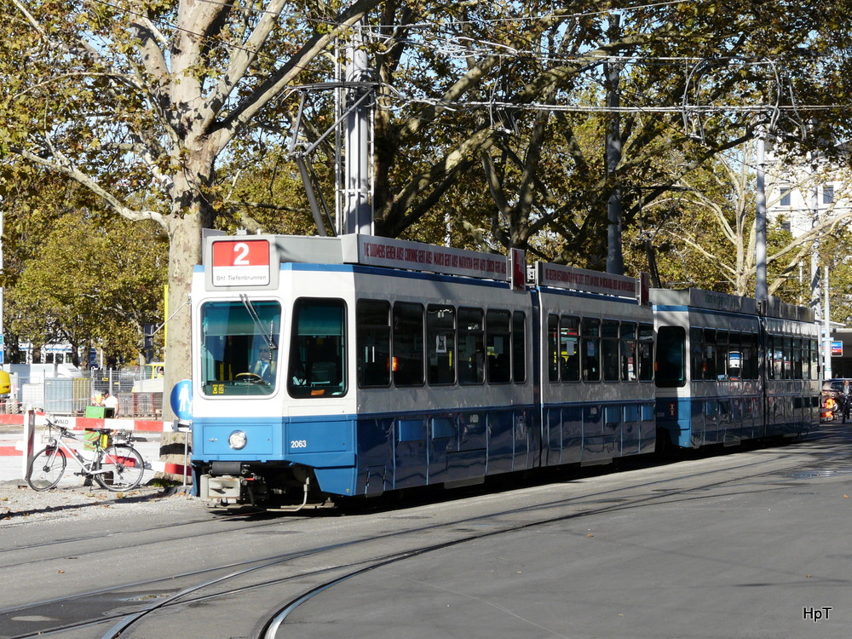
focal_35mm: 104
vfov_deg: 14.2
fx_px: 2560
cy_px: 320
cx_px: 426
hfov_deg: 18.9
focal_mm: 17
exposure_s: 1/320
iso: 100
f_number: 5.6
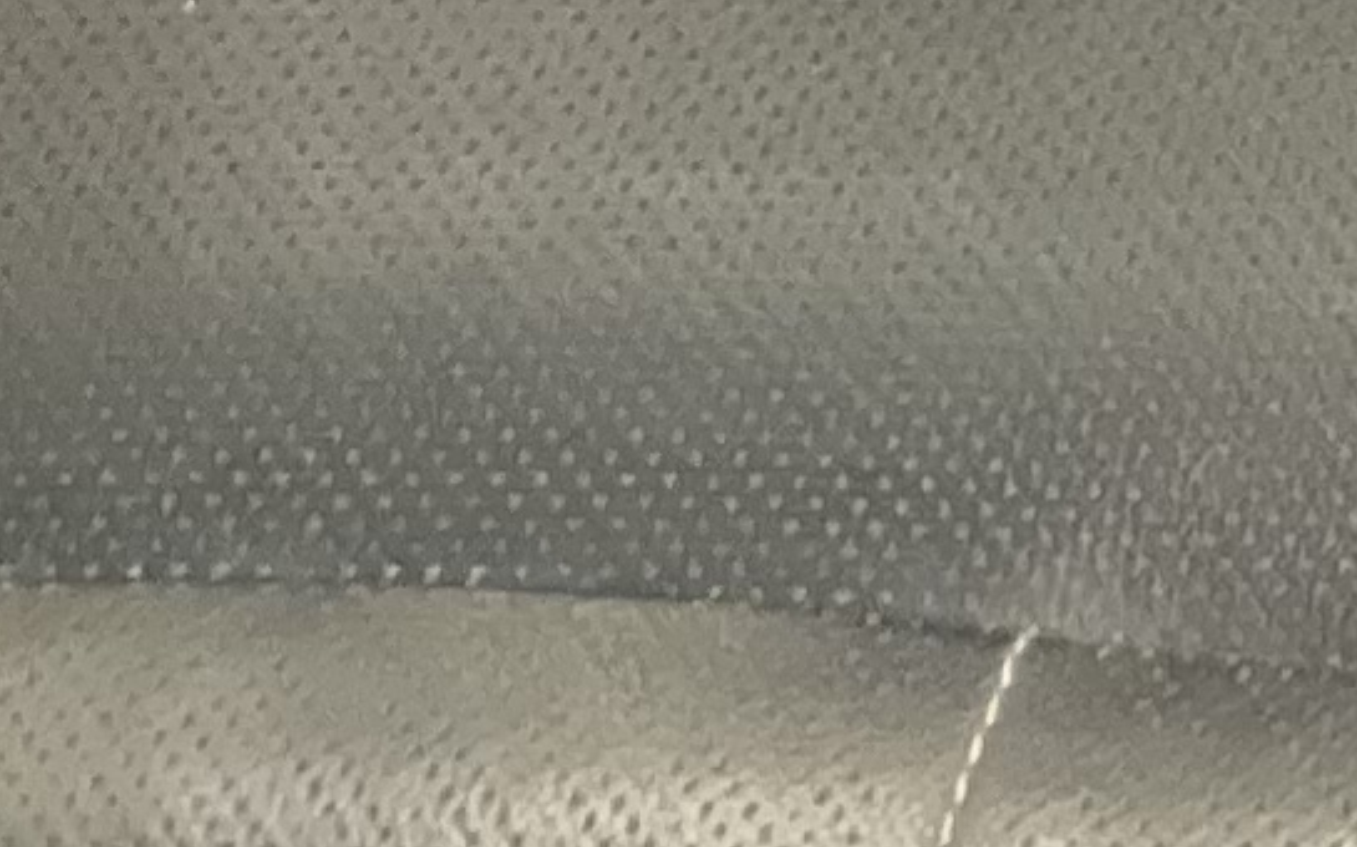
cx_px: 3712
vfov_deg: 5.5
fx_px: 7541
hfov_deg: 8.9
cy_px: -2681
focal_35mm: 204
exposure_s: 1/52
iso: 500
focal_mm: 4.2
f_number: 1.6
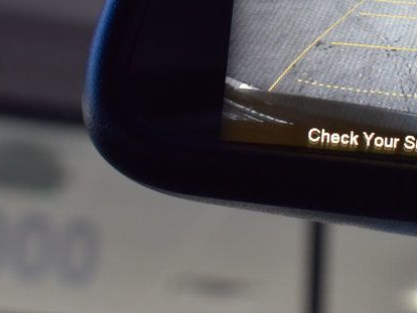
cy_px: 84
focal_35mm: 114
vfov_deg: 13.0
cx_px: 440
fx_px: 1374
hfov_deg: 16.8
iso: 400
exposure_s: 1/30
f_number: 7.1
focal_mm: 32
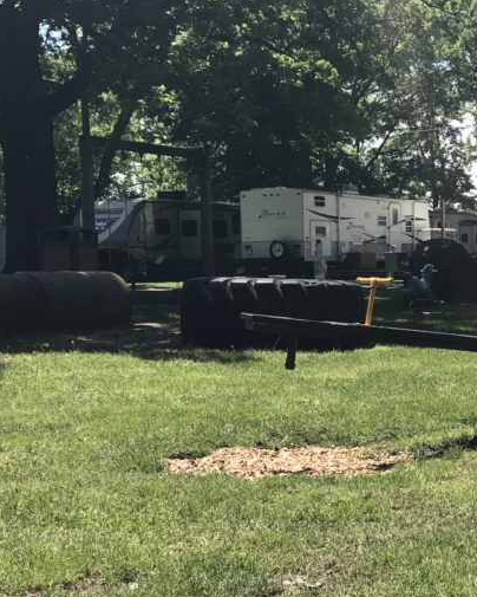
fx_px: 1147
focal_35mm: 65
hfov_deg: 22.7
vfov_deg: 29.0
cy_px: 378
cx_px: 460
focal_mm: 3.99
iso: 20
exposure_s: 1/1212
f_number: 1.8
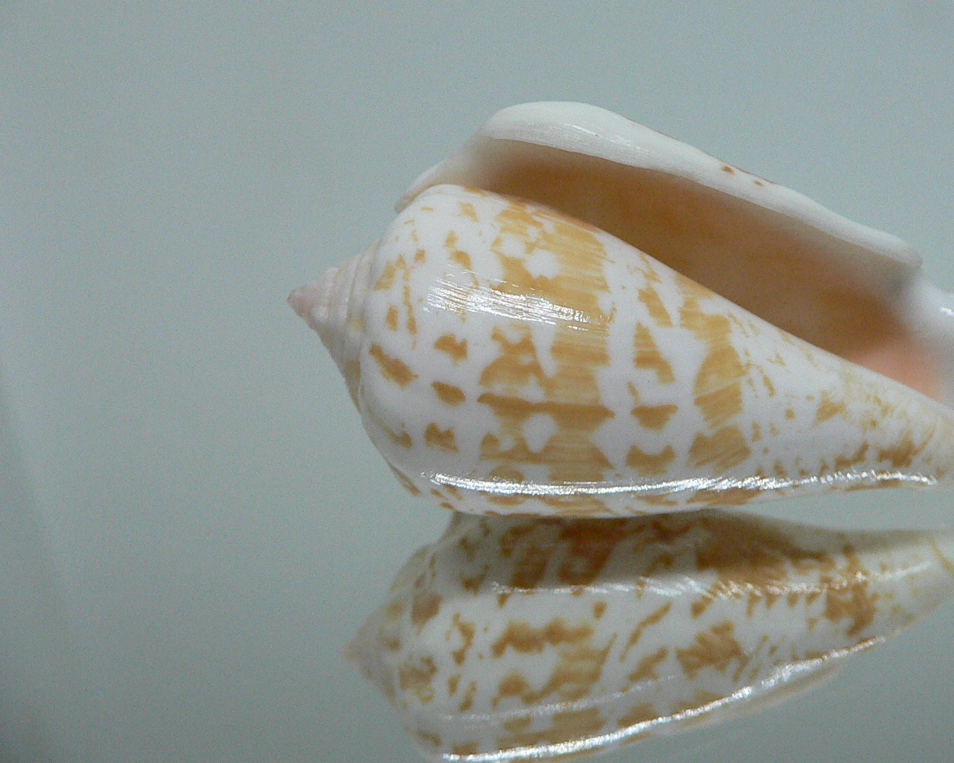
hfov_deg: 40.8
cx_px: 618
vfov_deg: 33.3
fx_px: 1270
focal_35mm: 45
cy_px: 318
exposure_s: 1/60
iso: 200
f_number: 2.8
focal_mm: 4.6
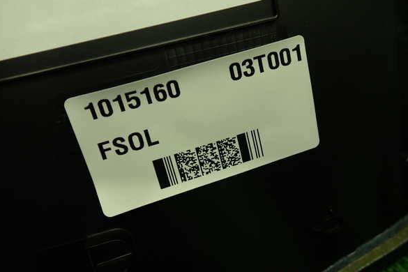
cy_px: 133
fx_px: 363
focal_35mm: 32
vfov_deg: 41.1
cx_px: 206
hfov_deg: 58.7
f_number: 2.3
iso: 125
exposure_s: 1/60
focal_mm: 5.4
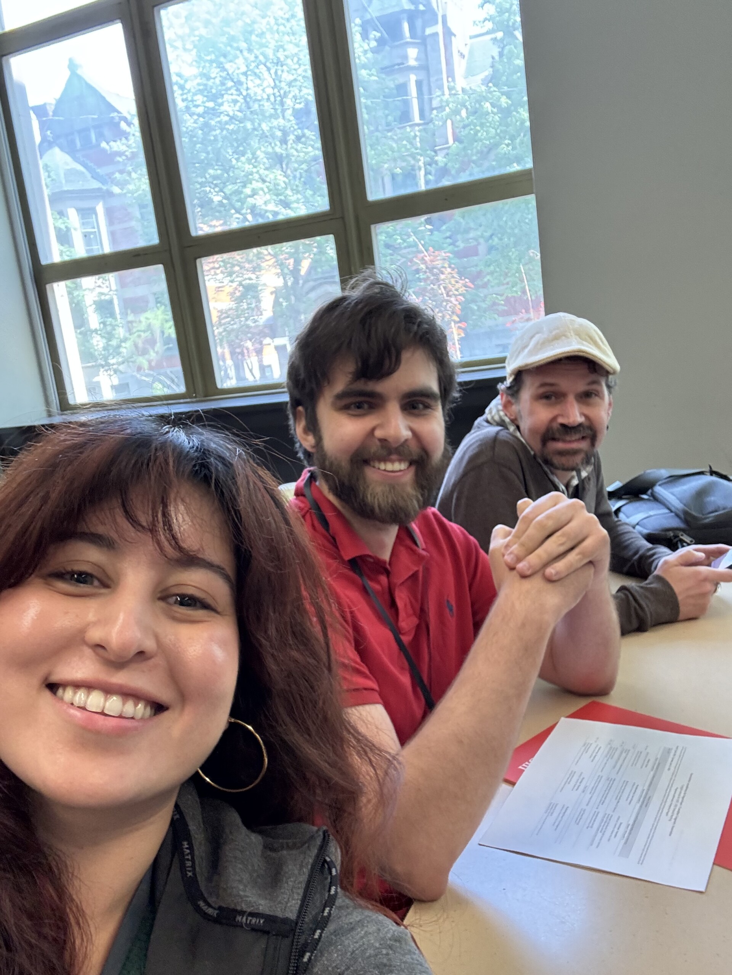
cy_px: 488
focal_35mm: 30
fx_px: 846
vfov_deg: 60.0
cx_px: 366
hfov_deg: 46.8
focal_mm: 2.69
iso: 200
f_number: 1.9
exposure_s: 1/60
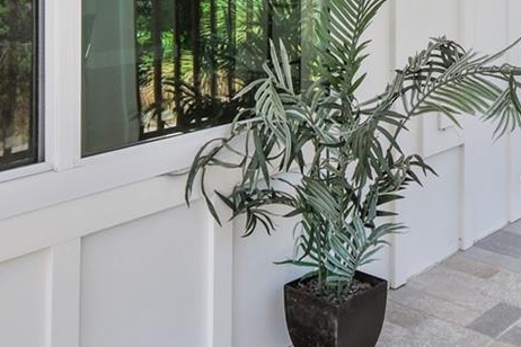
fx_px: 752
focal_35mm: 52
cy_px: -28
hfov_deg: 37.2
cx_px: 392
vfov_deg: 24.4
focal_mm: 10
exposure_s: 1/250
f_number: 7.1
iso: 100
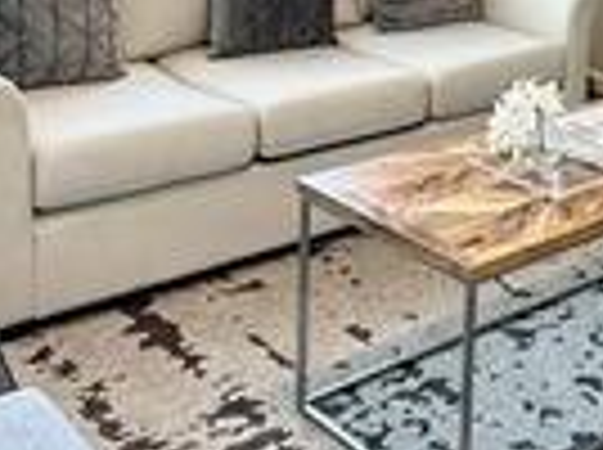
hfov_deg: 27.0
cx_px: 639
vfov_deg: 19.9
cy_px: -153
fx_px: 1165
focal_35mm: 67
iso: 160
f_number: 2.2
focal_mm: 2.22
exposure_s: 1/60
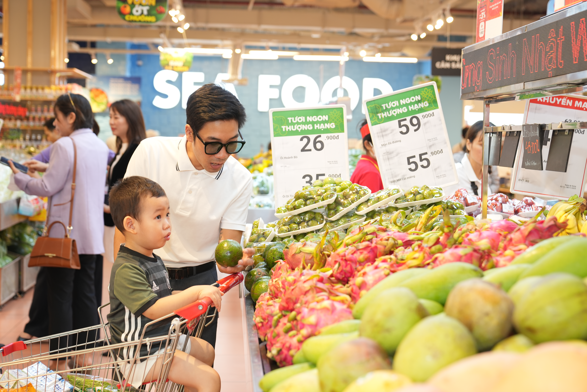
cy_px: 196
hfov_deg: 40.3
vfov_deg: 27.5
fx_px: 799
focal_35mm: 49
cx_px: 294
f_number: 3.2
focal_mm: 49
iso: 640
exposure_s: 1/125
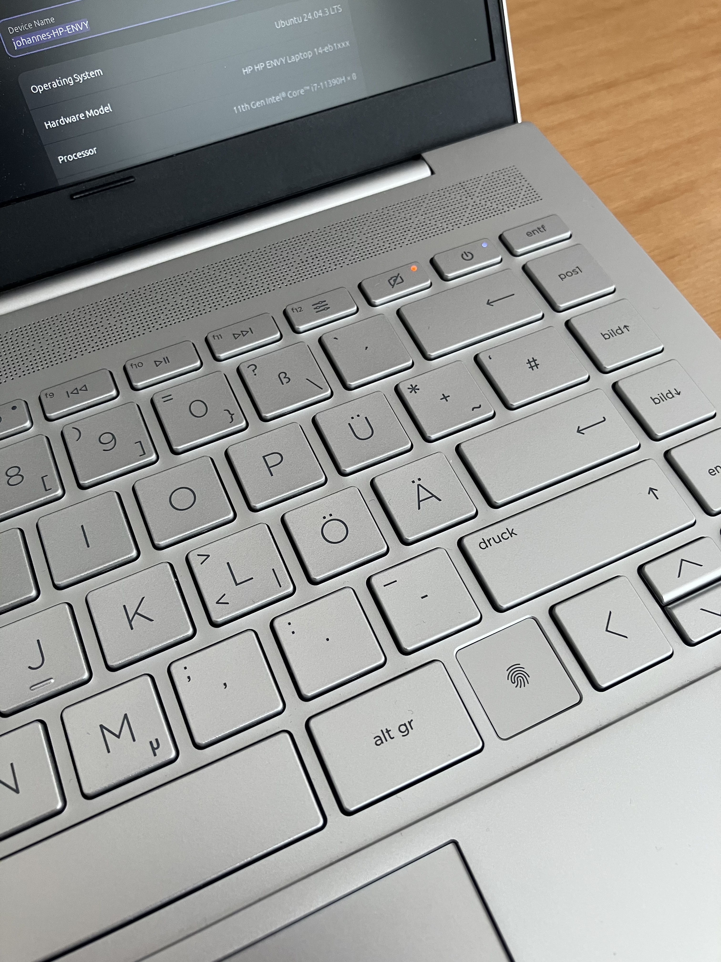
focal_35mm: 28
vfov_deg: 63.4
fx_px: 778
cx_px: 360
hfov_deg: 49.7
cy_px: 481
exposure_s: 1/79
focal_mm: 3.99
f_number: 1.8
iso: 80
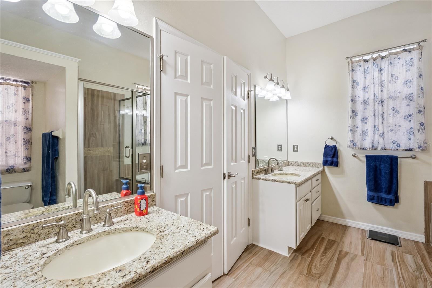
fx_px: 192
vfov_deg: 73.8
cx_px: 216
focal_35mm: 16
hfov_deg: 96.7
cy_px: 144
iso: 1250
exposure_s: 1/50
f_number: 9
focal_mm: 16
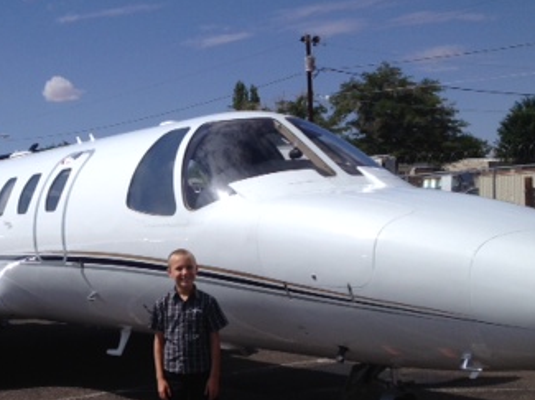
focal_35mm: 69
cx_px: 109
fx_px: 1065
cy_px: 280
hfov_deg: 27.6
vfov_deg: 21.2
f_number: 2.4
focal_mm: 4.28
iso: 50
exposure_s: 1/3953
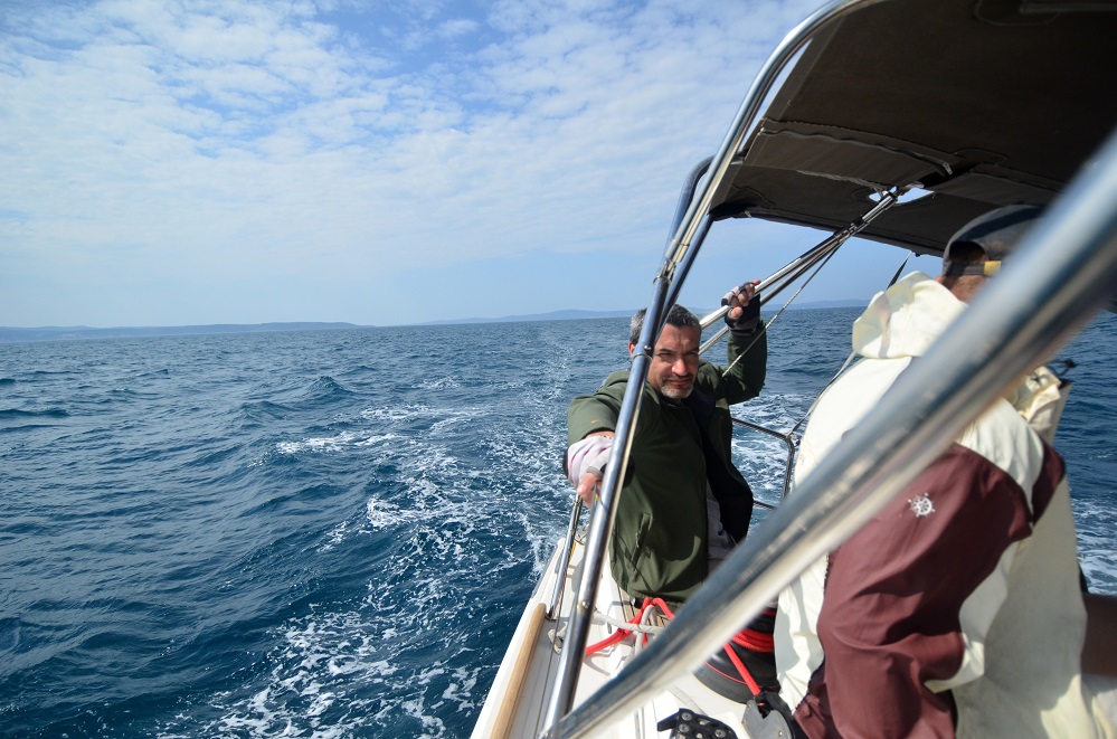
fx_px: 557
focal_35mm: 18
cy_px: 370
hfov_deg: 90.1
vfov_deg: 67.1
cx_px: 558
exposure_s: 1/8000
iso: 450
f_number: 4
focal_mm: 12
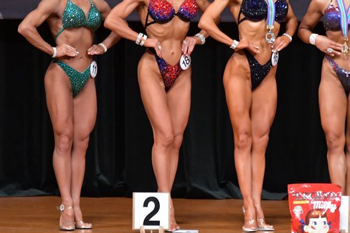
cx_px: 103
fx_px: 4266
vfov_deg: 3.1
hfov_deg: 4.7
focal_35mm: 439
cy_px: 73
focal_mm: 200
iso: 5000
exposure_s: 1/400
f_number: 5.6
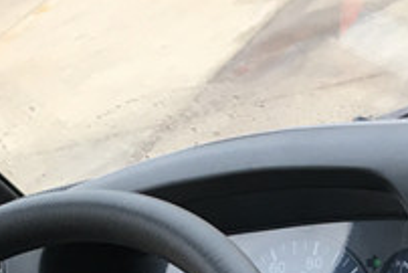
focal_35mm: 129
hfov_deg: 15.8
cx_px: 109
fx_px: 1463
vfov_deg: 9.9
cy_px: 555
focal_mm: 4.15
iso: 25
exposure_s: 1/33
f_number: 2.2
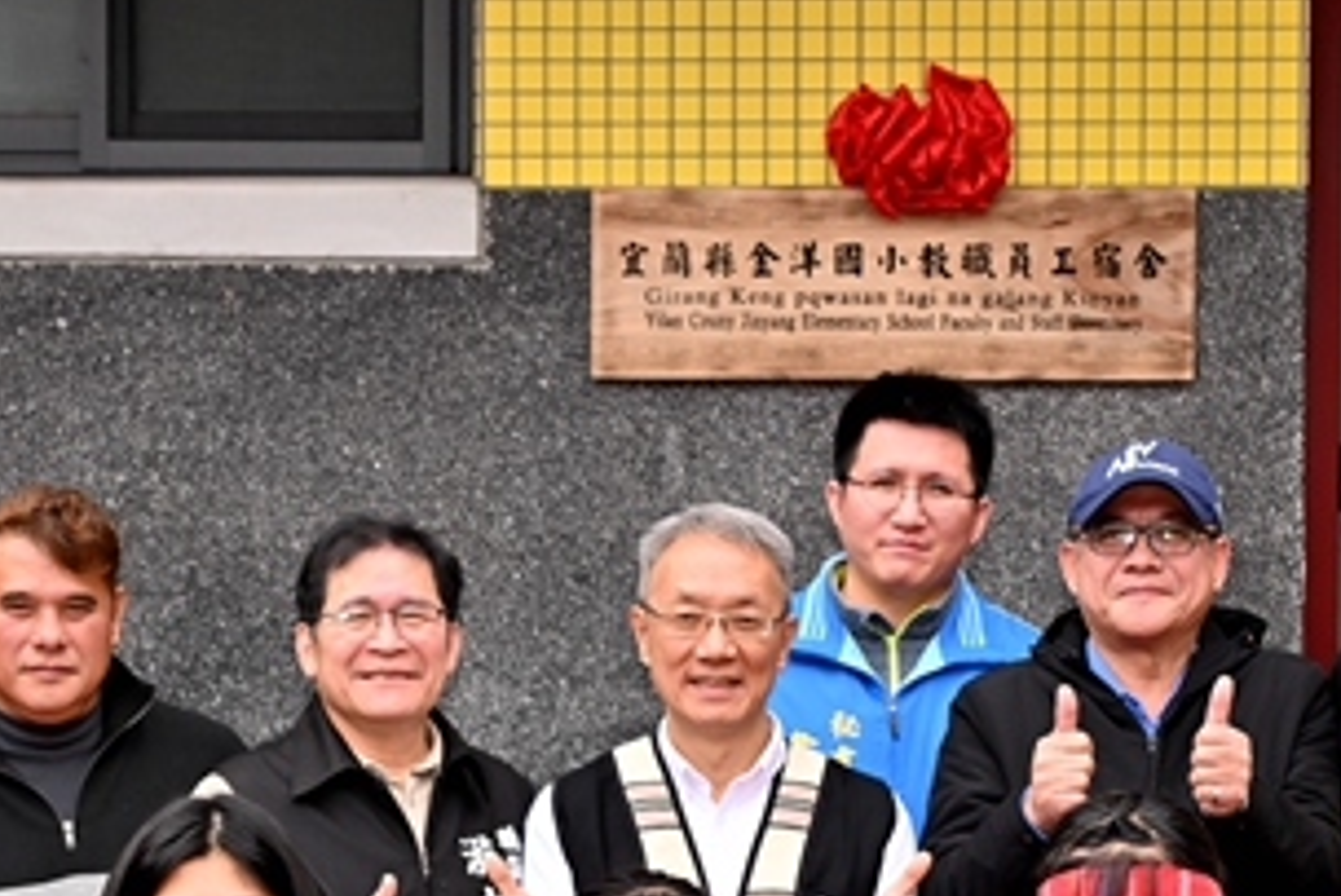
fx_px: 4509
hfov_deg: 16.9
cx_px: 618
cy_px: 969
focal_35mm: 121
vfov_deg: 11.2
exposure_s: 1/640
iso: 400
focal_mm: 46
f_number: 5.6
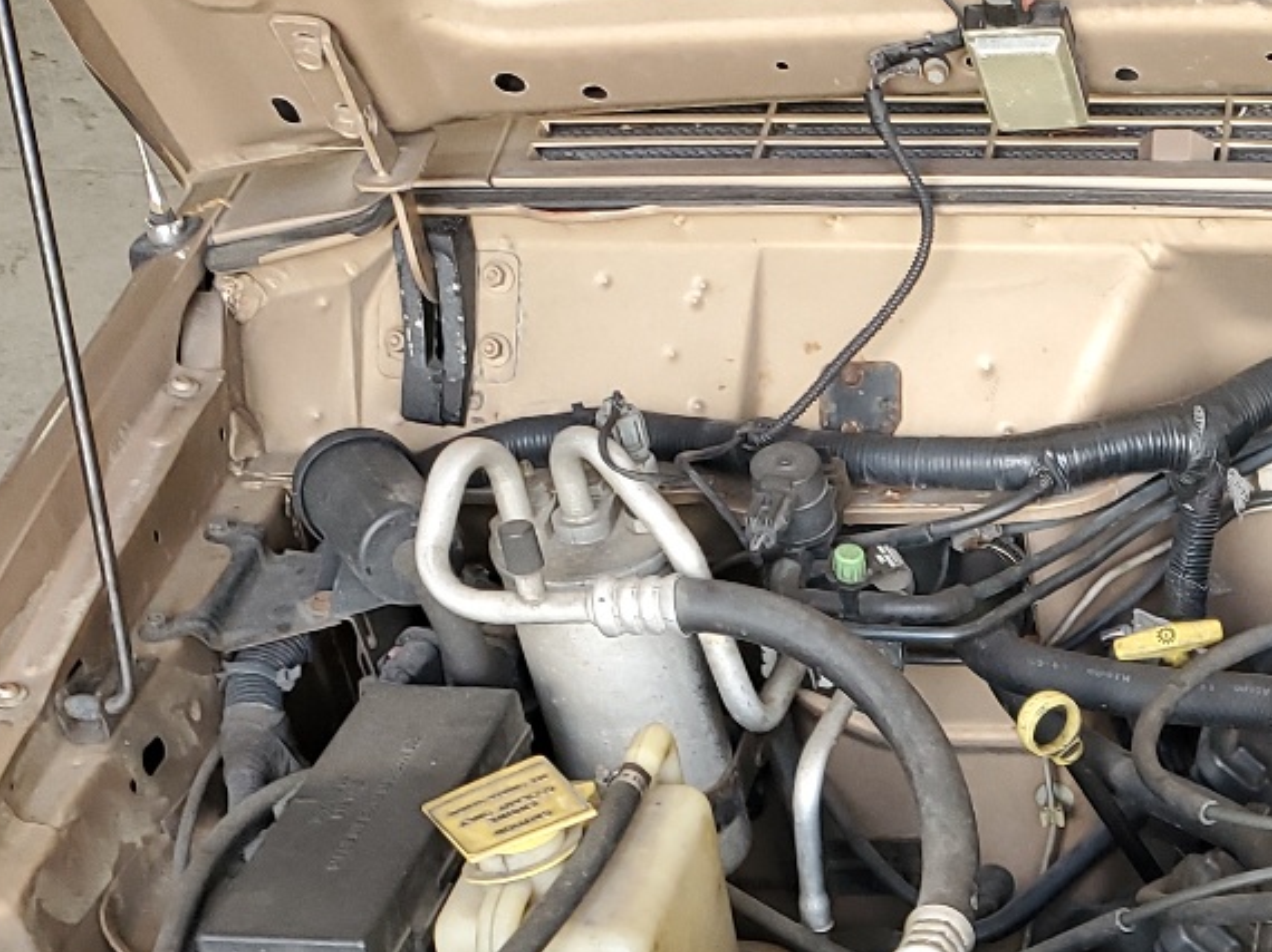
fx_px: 2681
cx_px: 1500
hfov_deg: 24.4
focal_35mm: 73
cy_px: 1286
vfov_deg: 18.5
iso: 64
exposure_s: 1/60.2
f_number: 1.5
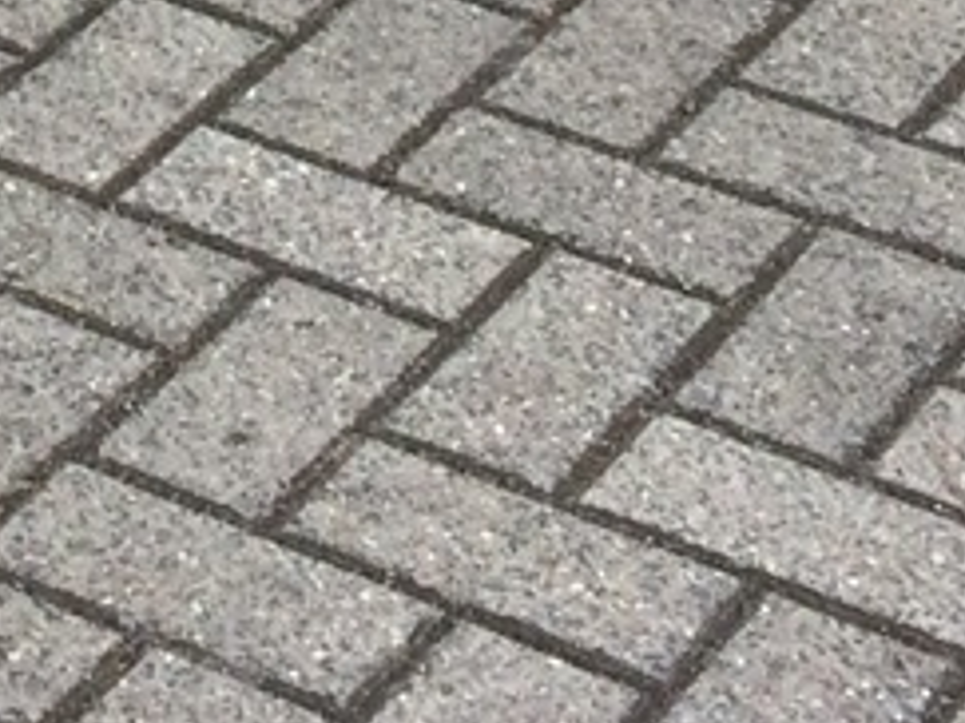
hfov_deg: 9.9
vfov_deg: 6.8
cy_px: -1525
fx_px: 5433
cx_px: -409
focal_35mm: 195
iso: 32
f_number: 2.2
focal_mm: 4.15
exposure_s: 1/1520
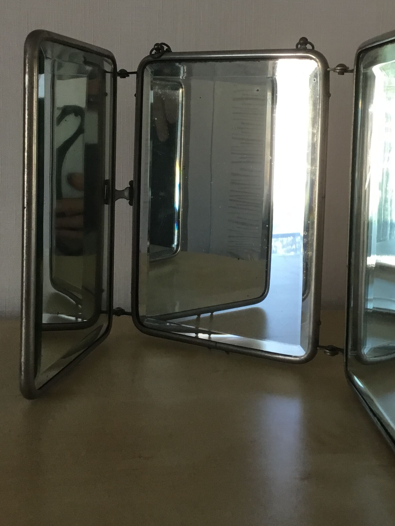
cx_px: 216
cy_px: 185
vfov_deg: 37.9
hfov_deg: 29.1
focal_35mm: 50
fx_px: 761
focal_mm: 3.3
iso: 50
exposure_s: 1/33
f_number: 2.4
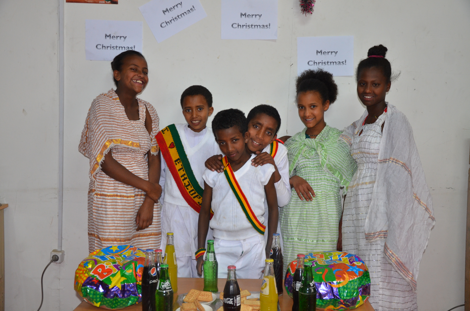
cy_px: 156
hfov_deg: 51.4
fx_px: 489
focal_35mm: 38
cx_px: 235
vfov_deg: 35.3
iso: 800
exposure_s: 1/60
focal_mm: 25
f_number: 4
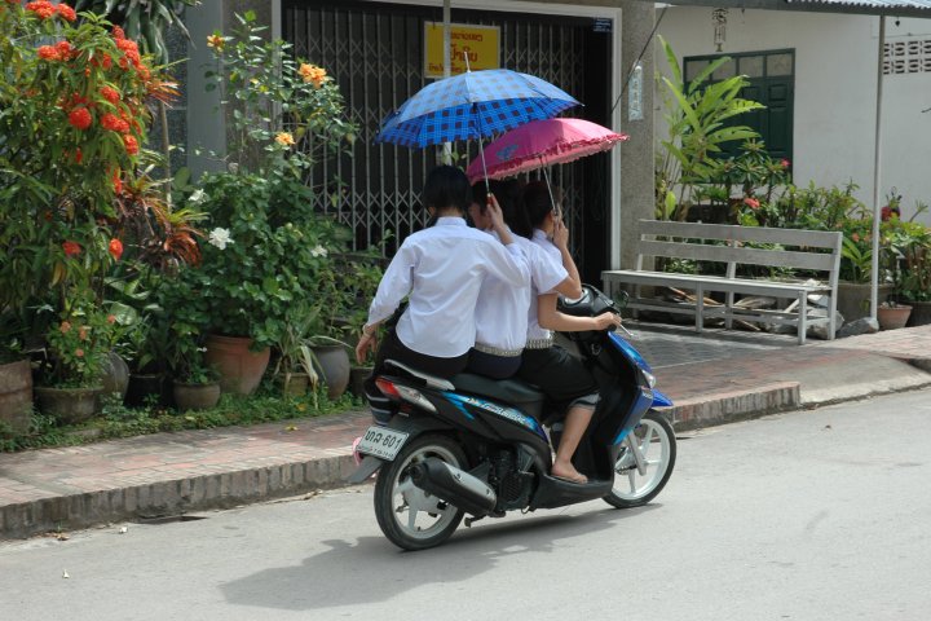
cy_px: 310
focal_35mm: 69
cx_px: 466
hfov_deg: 29.2
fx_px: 1784
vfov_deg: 19.7
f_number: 8
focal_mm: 46
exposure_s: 1/250
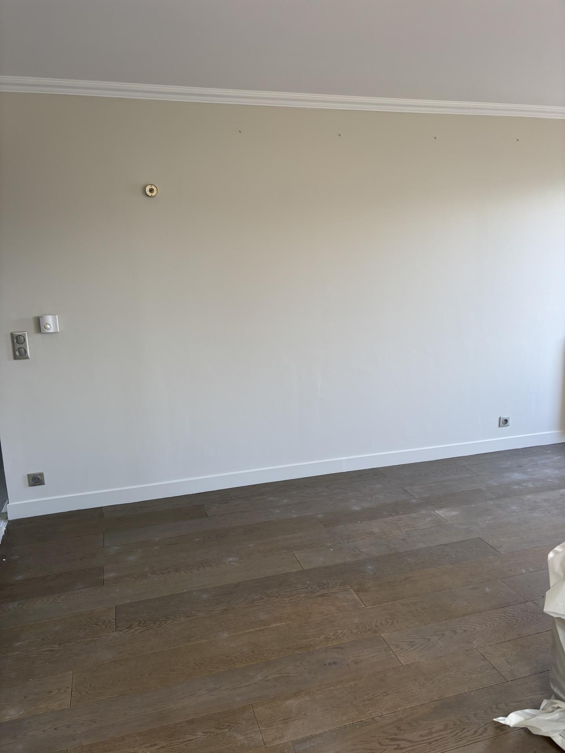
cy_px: 376
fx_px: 566
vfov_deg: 67.3
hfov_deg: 53.1
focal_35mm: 26
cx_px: 282
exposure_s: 1/100
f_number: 1.6
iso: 80
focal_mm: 5.96
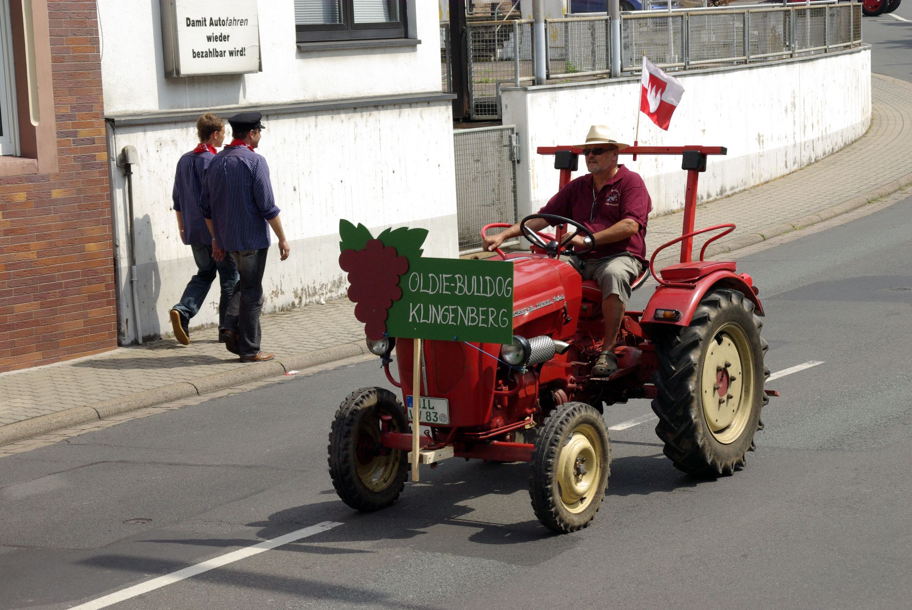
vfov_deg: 13.5
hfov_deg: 20.0
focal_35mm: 102
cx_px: 456
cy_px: 305
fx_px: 2587
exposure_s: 1/750
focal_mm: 68
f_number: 8
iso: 400
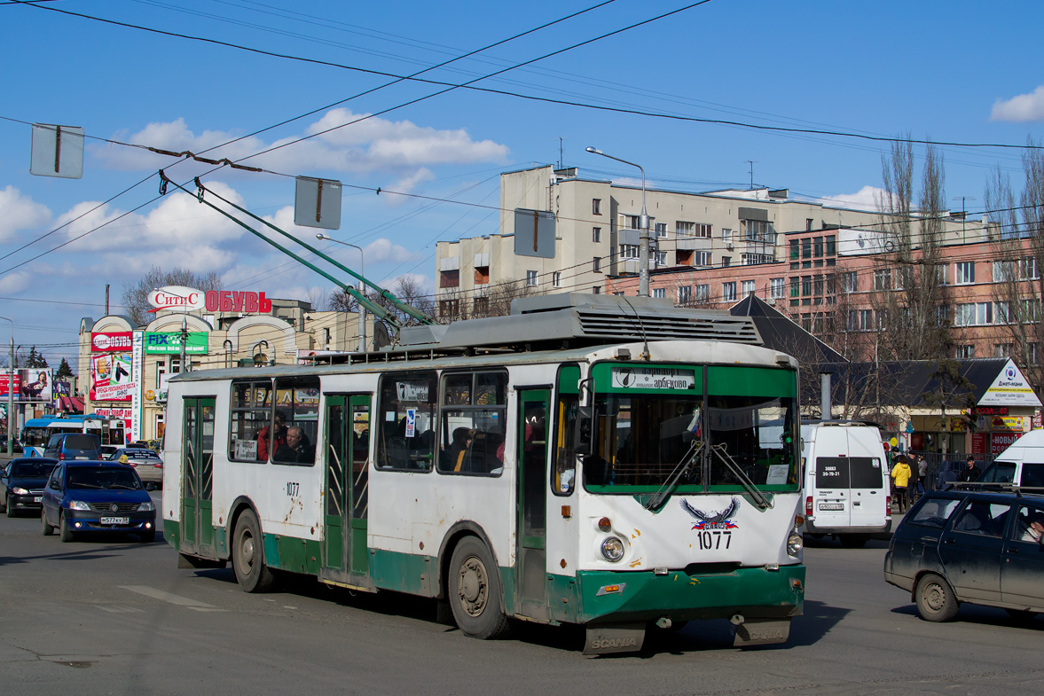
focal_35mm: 54
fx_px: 1552
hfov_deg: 37.2
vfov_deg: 25.3
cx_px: 517
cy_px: 348
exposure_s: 1/1250
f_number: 6.3
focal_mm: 35
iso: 200
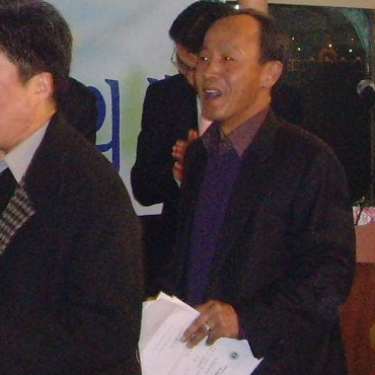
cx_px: -176
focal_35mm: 149
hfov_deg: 11.3
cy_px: 69
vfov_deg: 11.7
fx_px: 1826
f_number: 3.5
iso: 320
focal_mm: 6.6
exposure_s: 1/45
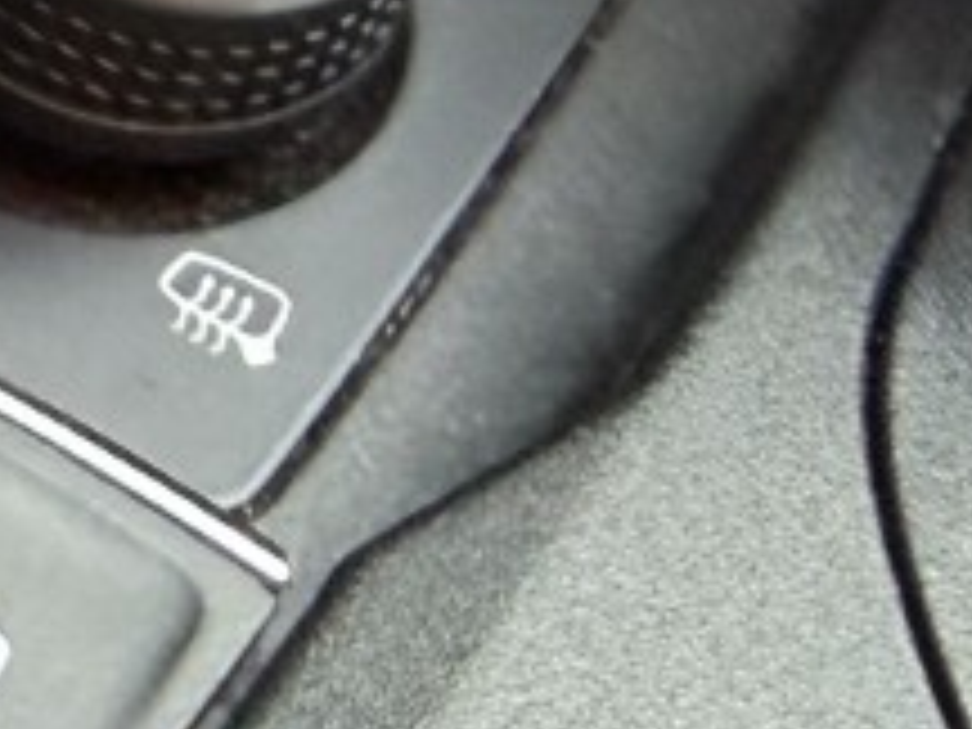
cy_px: 860
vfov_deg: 9.2
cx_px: -922
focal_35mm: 160
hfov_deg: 11.3
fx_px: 4493
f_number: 2.2
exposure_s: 1/71
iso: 320
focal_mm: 2.22
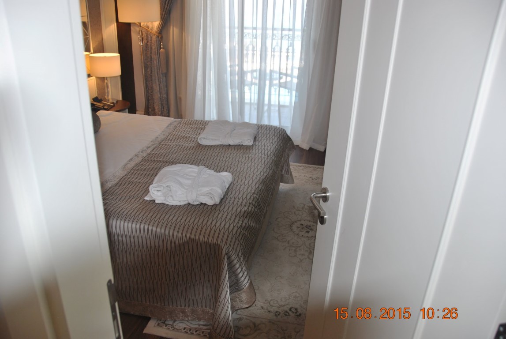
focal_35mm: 27
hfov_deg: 67.3
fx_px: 380
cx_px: 253
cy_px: 170
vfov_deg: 48.1
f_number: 3.5
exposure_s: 1/60
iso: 200
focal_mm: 18
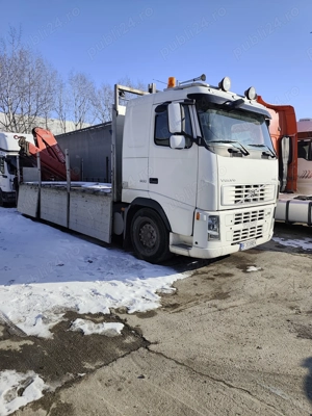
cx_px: 156
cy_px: 208
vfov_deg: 73.9
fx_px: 276
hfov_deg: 58.9
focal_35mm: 23
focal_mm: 6.19
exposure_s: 1/1156
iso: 50
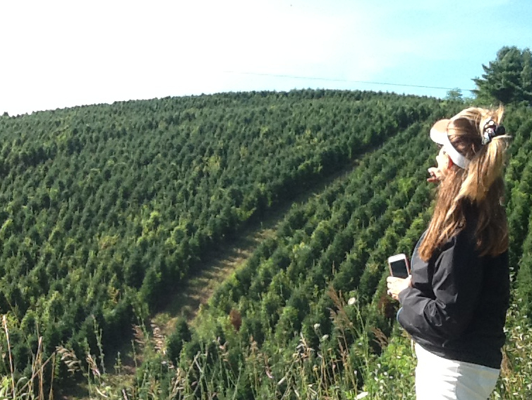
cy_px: 216
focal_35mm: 56
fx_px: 861
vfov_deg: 26.1
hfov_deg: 34.2
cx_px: 200
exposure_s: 1/461
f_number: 2.4
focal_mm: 2.03
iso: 40
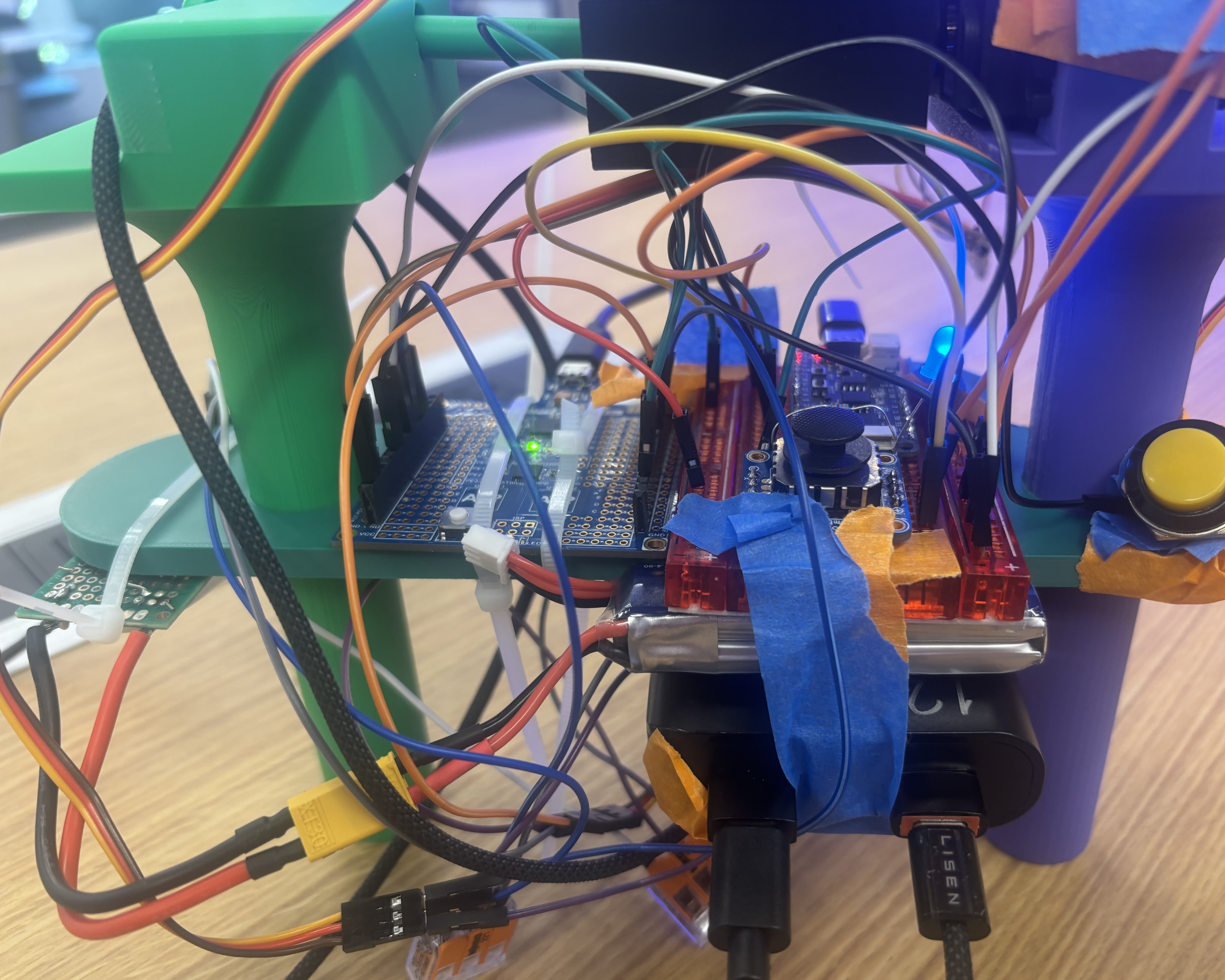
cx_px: 655
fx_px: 1015
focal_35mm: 28
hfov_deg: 62.1
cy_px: 493
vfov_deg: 51.5
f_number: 1.6
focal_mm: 5.96
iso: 100
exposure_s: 1/50
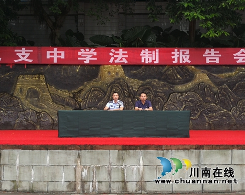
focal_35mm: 46
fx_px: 333
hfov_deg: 40.4
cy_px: 94
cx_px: 116
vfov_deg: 32.7
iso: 100
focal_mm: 3.95
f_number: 2.2
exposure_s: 1/50
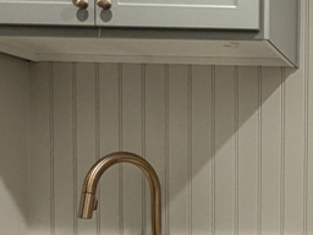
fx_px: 506
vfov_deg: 25.6
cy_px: 188
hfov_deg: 28.4
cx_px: 403
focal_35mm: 56
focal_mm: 2.22
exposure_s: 1/60
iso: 200
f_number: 2.2
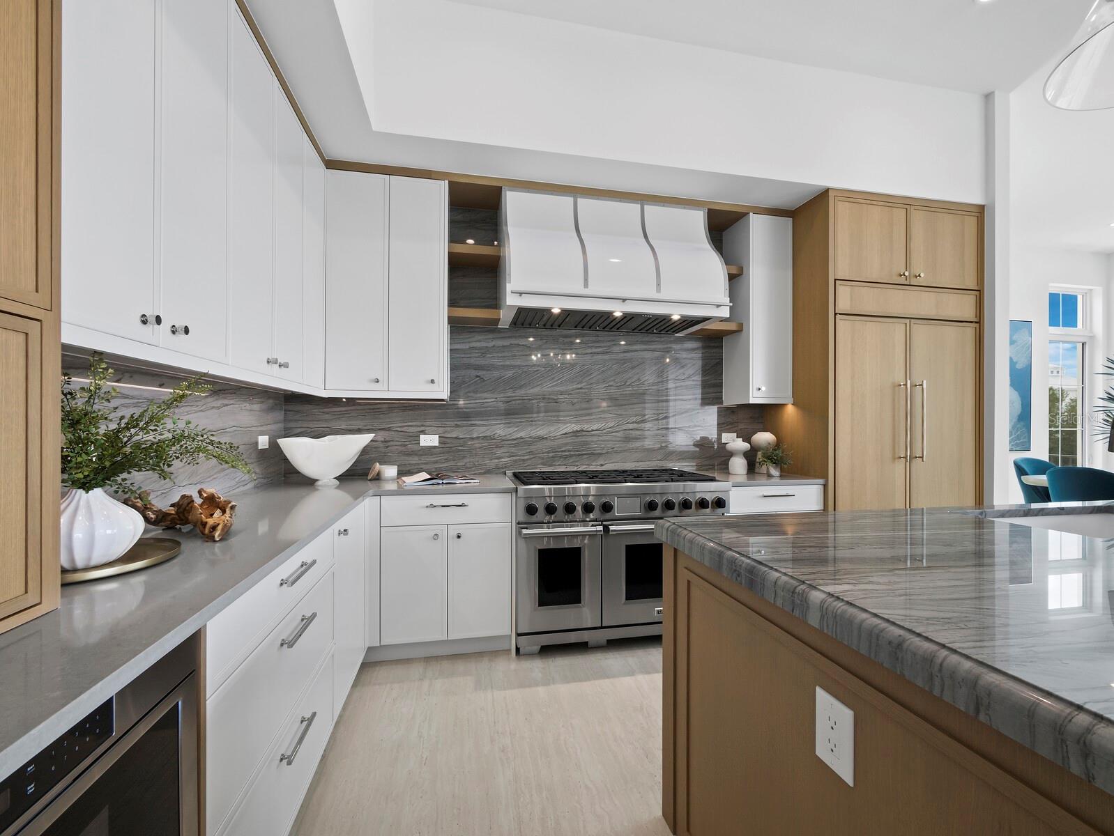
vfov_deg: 85.7
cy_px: 418
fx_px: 451
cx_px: 557
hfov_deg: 102.0
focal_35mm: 14
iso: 400
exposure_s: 1/10
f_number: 11
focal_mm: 7
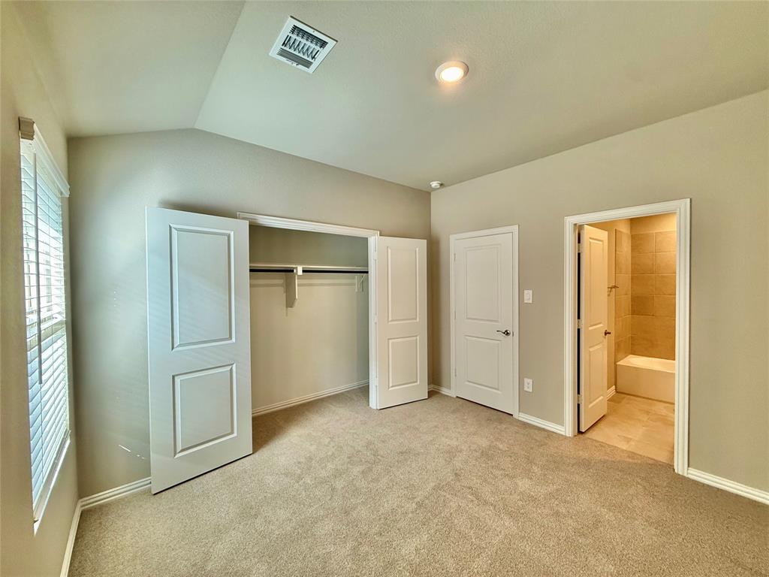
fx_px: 311
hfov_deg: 102.1
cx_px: 384
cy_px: 288
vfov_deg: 85.7
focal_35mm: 14
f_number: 2.2
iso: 200
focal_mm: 2.22
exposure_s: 1/120
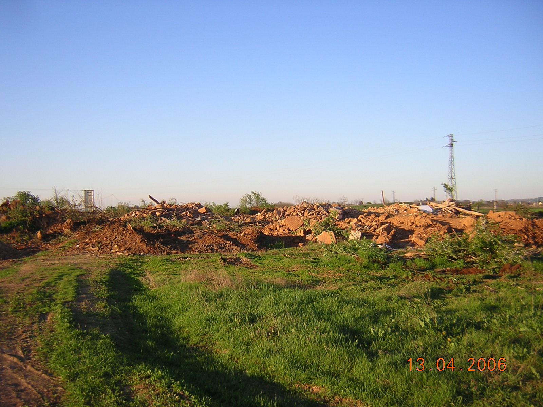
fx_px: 565
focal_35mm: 36
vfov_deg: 39.7
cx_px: 272
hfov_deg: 51.4
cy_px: 204
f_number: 2.6
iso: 100
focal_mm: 4.7
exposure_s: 1/485
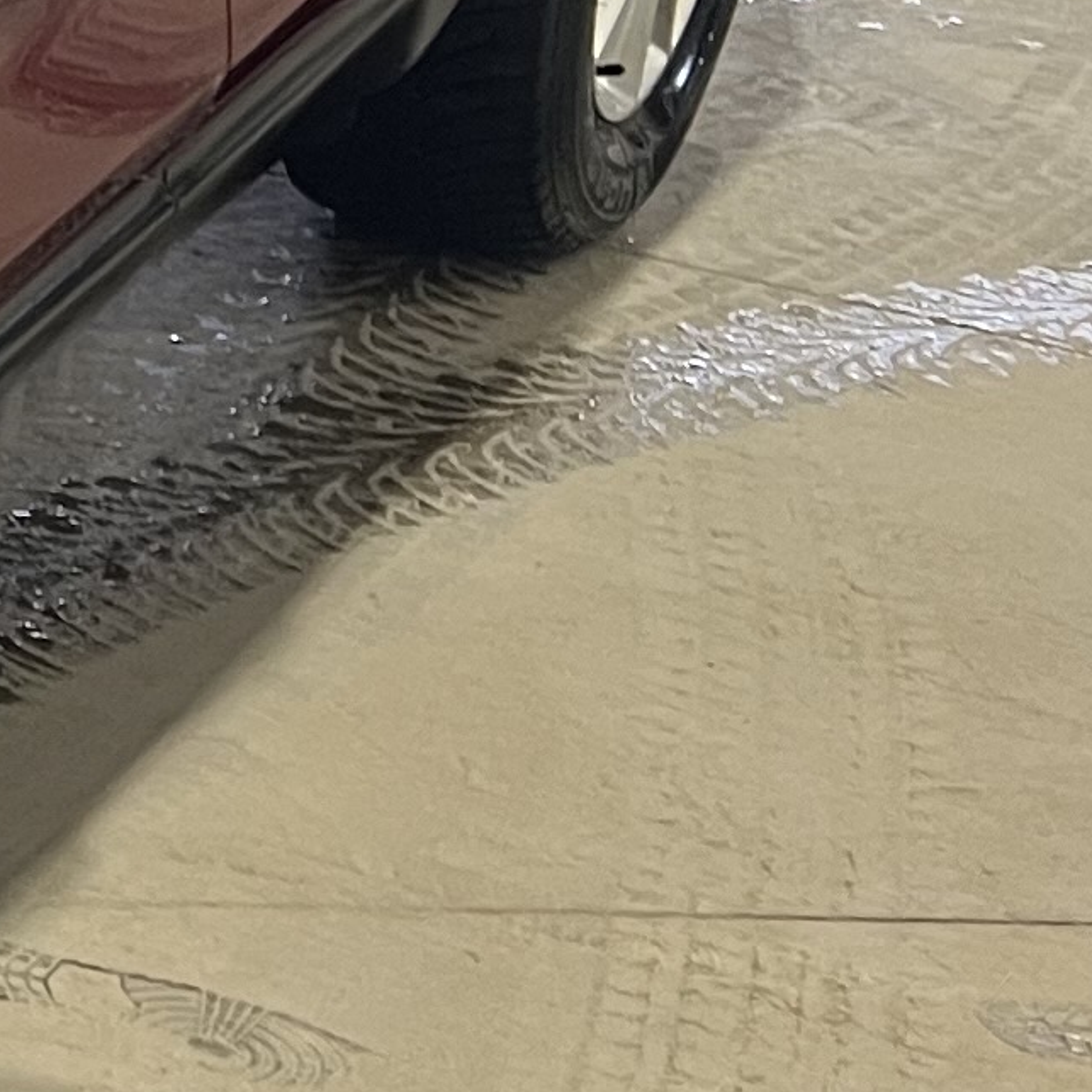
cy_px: 90
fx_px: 5139
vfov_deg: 12.0
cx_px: -2029
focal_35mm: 144
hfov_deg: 9.7
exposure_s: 1/60
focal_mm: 5.7
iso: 100
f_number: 1.5
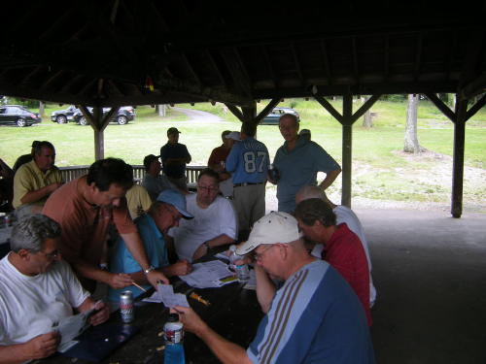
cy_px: 182
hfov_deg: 63.4
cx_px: 243
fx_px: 393
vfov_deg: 49.7
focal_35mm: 28
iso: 103
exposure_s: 1/59.3
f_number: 2.8
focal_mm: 4.7
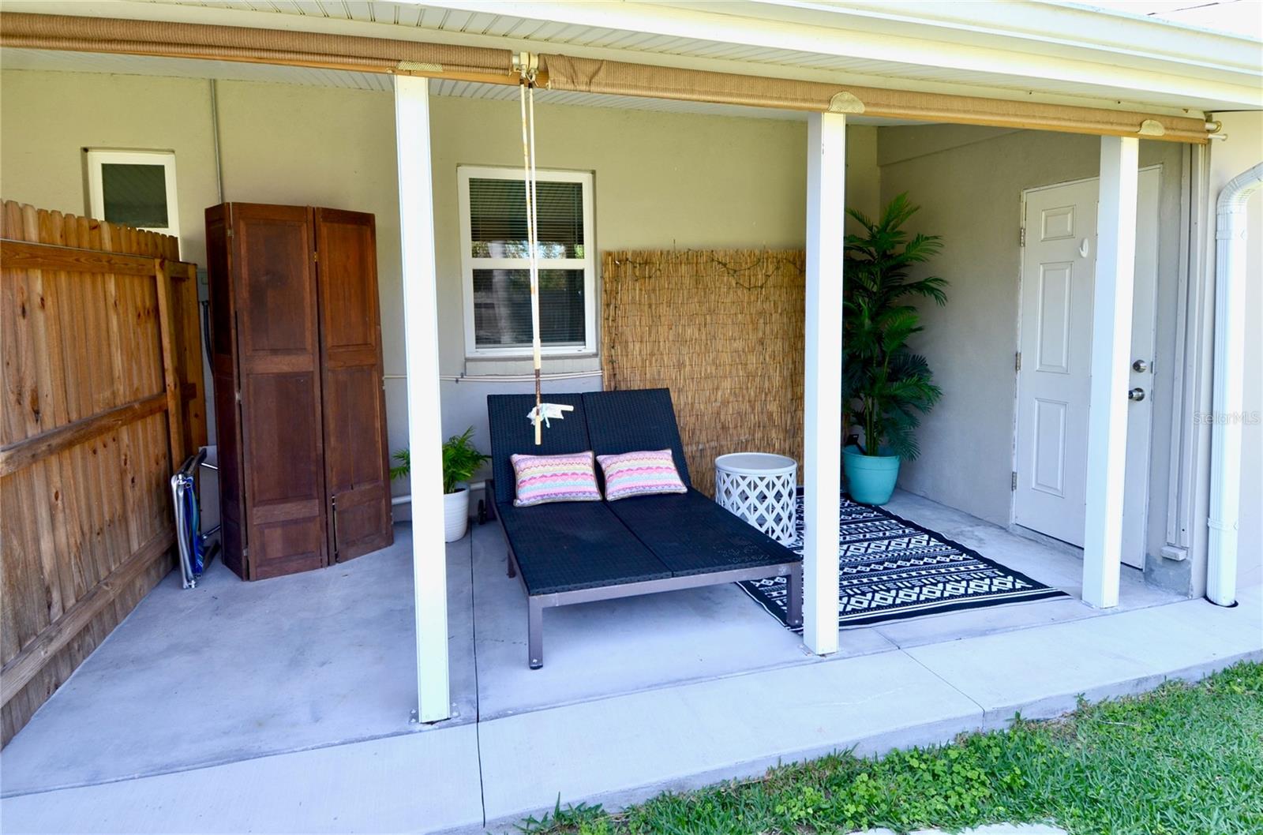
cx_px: 632
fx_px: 630
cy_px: 418
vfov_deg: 67.1
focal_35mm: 18
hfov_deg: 90.1
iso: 200
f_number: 6.3
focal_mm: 12
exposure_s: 1/160
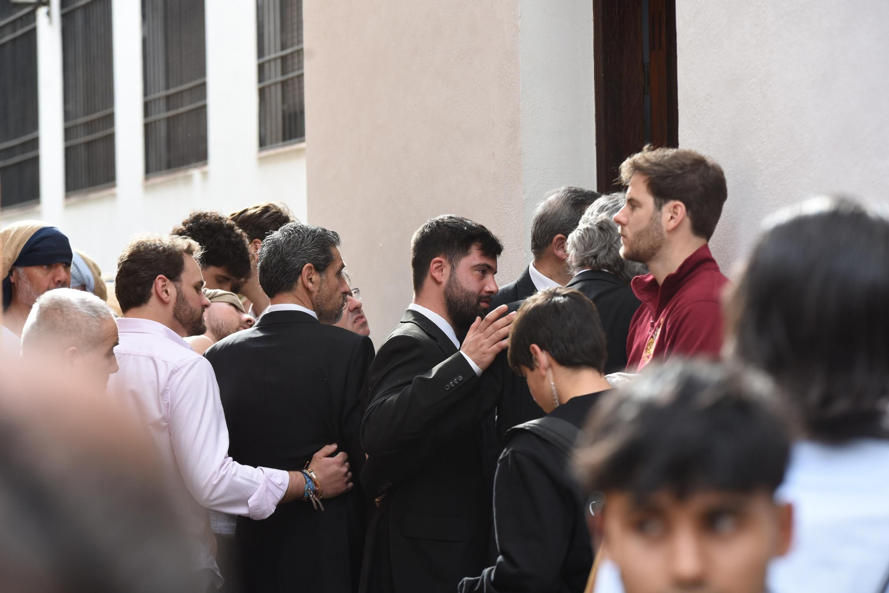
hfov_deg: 14.6
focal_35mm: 140
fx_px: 3458
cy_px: 296
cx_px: 444
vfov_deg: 9.8
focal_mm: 140
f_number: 4.5
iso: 900
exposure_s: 1/320
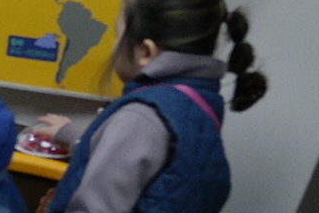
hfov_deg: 11.2
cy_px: 363
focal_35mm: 161
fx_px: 1427
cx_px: -369
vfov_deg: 8.3
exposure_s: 1/40
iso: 400
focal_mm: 20
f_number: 3.5
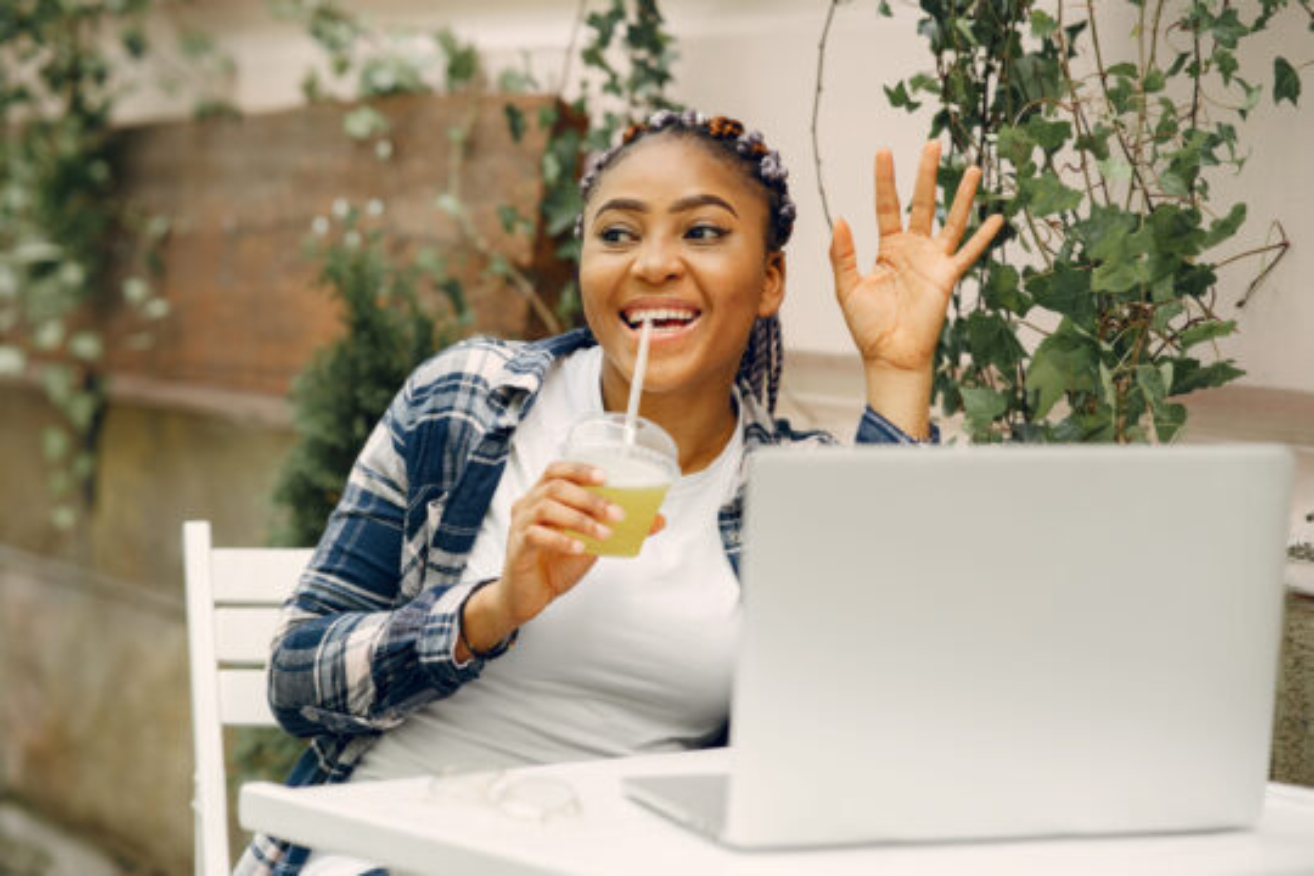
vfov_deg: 16.1
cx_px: 657
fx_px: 3102
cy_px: 438
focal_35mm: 85
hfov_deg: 23.9
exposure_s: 1/800
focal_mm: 85
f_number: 2.5
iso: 640
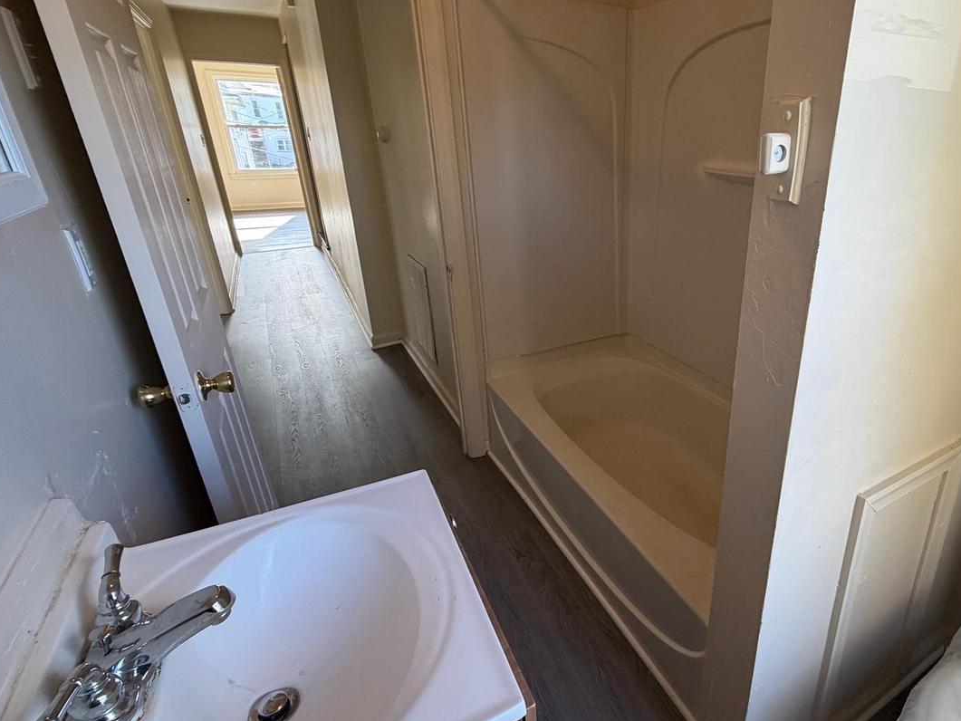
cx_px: 625
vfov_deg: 68.7
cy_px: 343
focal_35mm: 19
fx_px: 528
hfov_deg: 82.3
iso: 160
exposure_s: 1/120
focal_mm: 2.22
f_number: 2.2
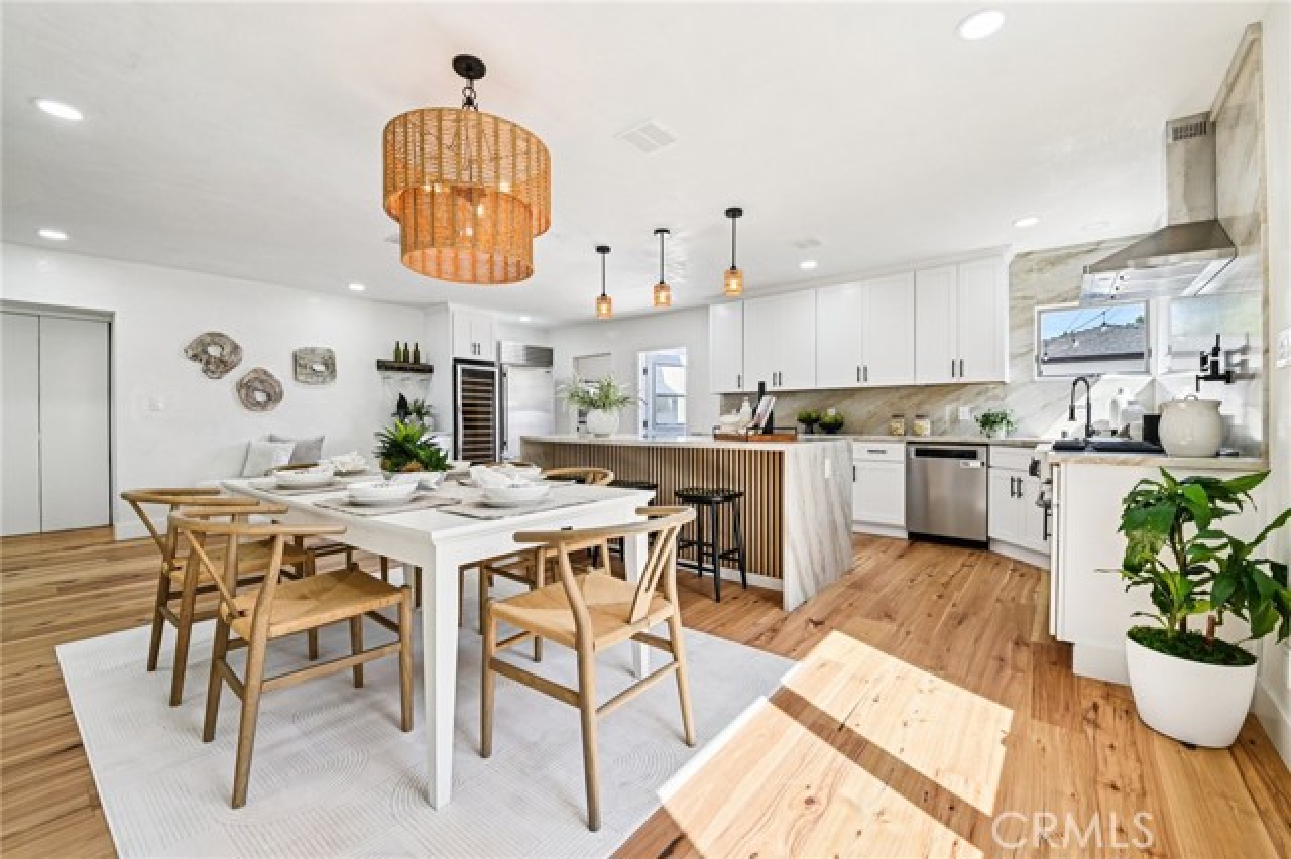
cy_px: 430
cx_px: 646
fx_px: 502
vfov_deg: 81.1
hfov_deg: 104.3
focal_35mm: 14
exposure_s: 1/15
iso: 250
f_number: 8
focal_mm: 14
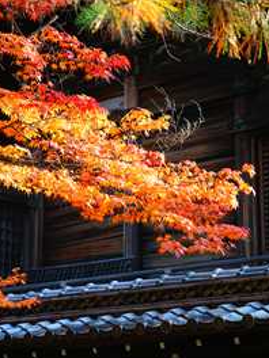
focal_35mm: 102
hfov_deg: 14.4
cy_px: 180
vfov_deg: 19.3
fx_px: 1057
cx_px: 45
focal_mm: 70
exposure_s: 1/80
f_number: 5.6
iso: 160
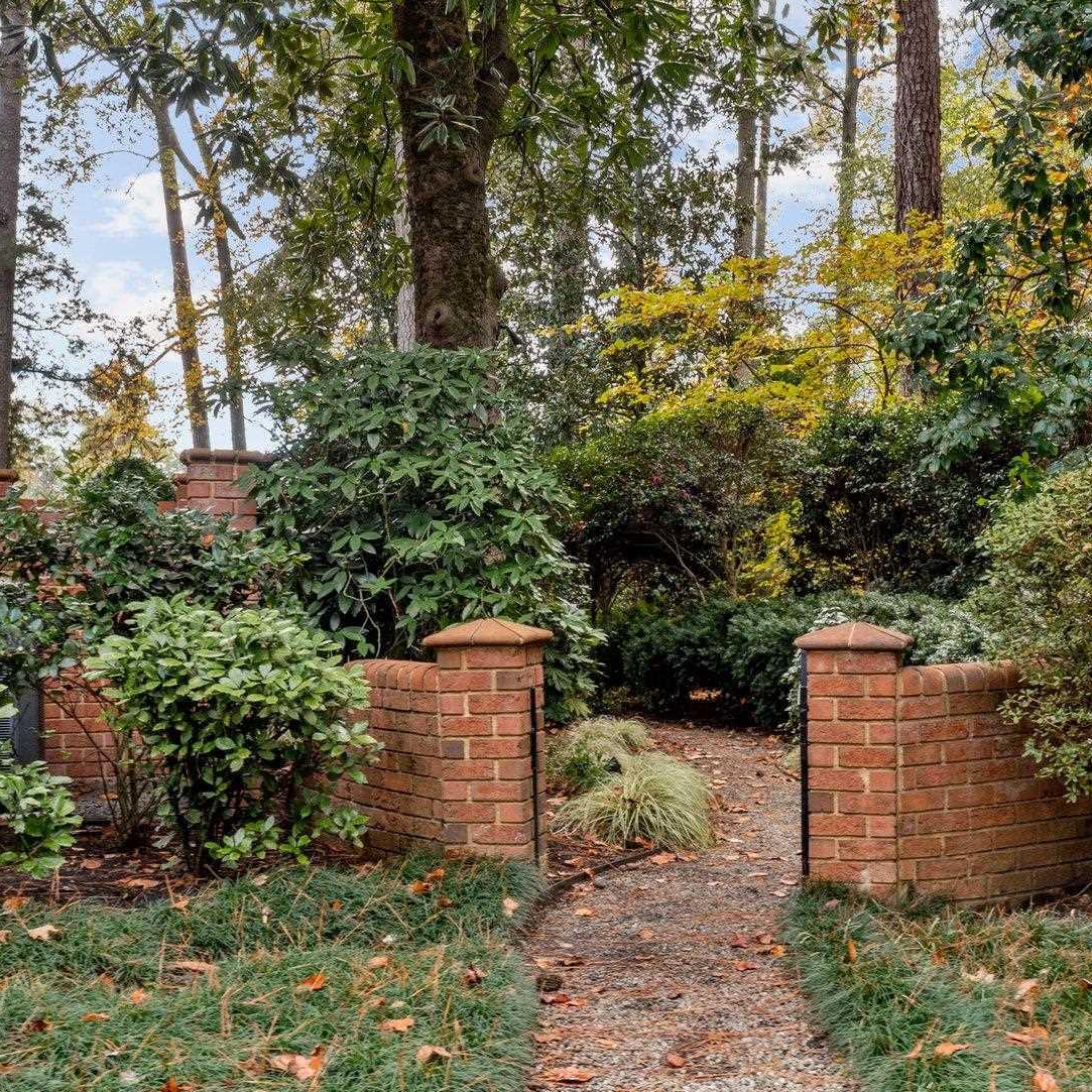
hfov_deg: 37.3
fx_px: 1606
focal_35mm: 45
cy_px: 632
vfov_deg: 37.5
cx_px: 676
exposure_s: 1/120
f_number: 4
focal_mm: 10.26
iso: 100
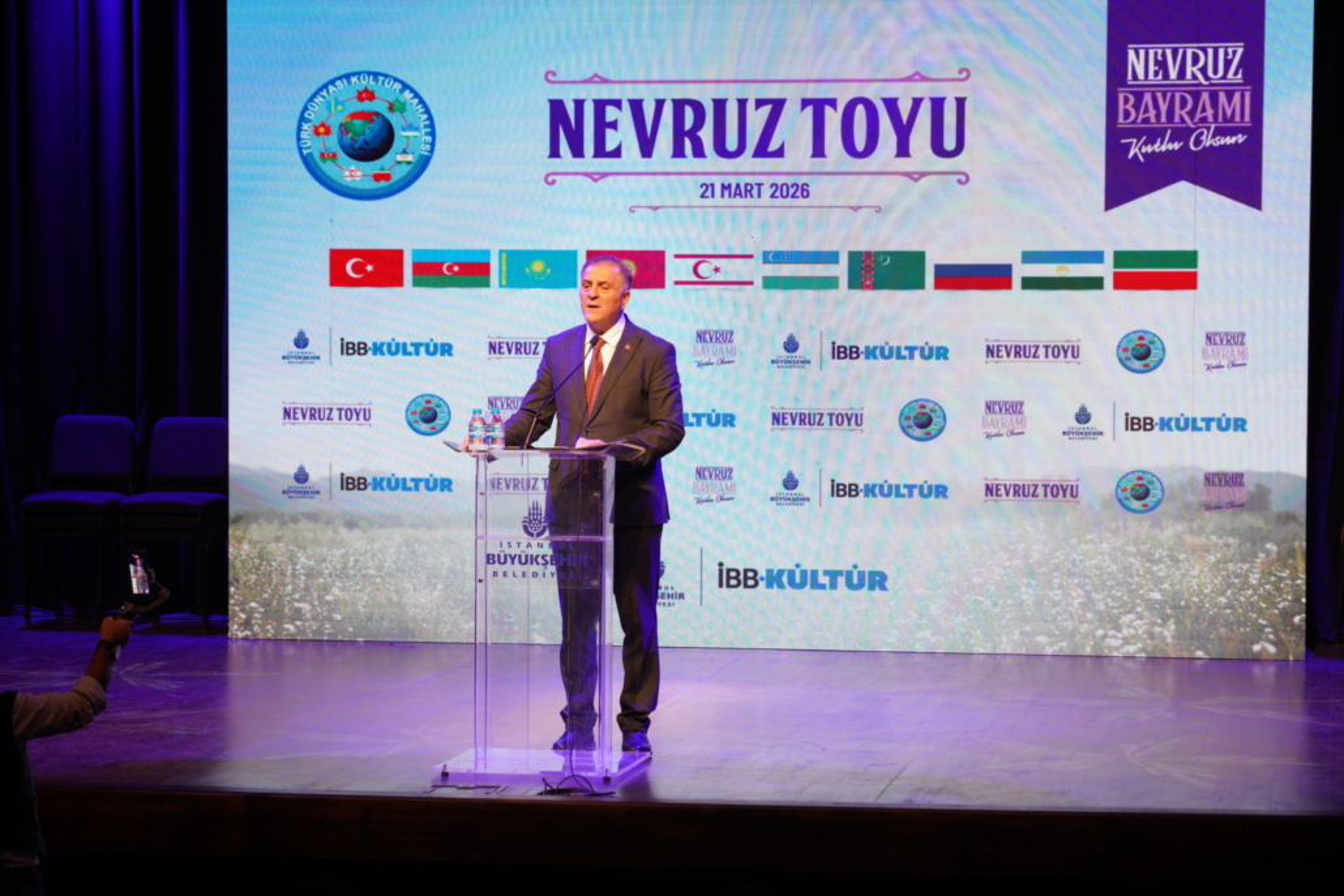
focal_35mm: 105
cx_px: 672
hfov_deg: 19.5
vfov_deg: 13.0
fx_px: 3920
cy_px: 448
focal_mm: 70
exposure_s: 1/160
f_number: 2.8
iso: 640
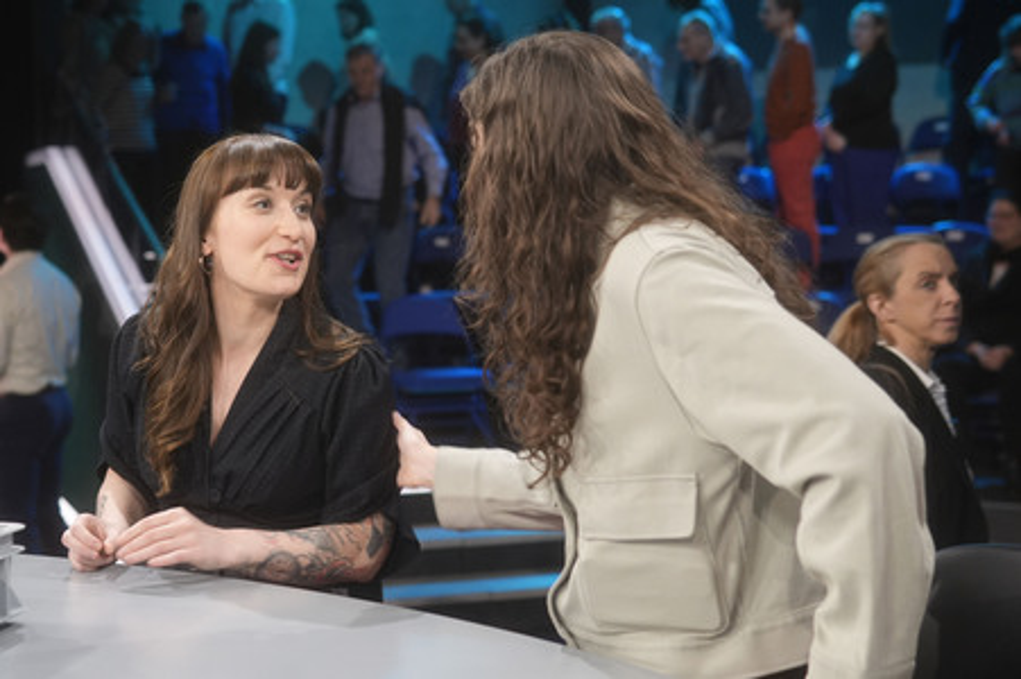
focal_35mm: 45
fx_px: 1275
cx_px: 510
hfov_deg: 43.6
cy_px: 340
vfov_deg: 29.8
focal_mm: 30
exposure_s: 1/100
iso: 640
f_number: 2.2
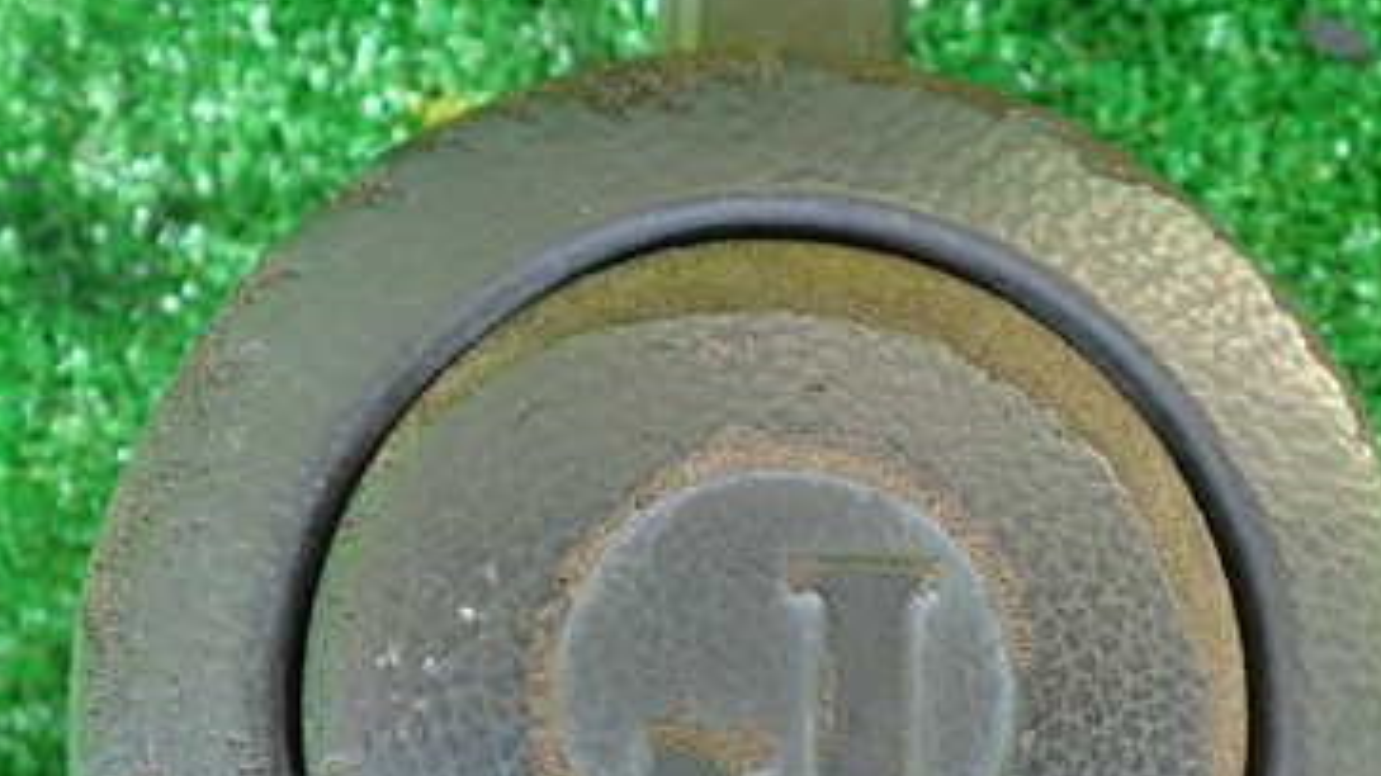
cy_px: 704
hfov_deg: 38.5
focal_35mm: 54
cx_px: 772
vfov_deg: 21.7
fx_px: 1977
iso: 200
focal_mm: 5.4
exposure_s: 1/50
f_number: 2.3
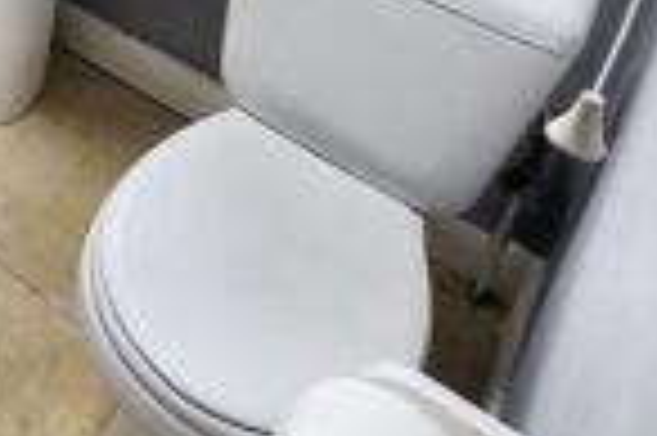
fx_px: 984
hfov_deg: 28.9
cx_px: -227
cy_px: -330
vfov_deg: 19.4
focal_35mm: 54
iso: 100
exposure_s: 1/50
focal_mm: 2.2
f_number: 2.2
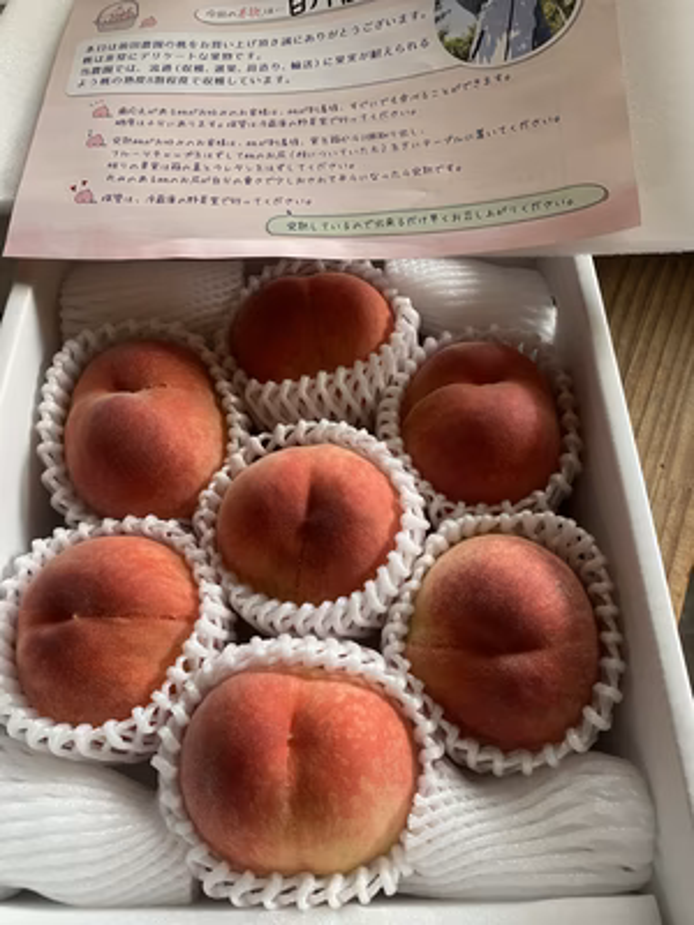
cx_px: 347
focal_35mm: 26
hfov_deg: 53.1
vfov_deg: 67.3
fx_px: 695
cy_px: 462
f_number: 1.8
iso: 250
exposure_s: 1/50
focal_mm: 4.25
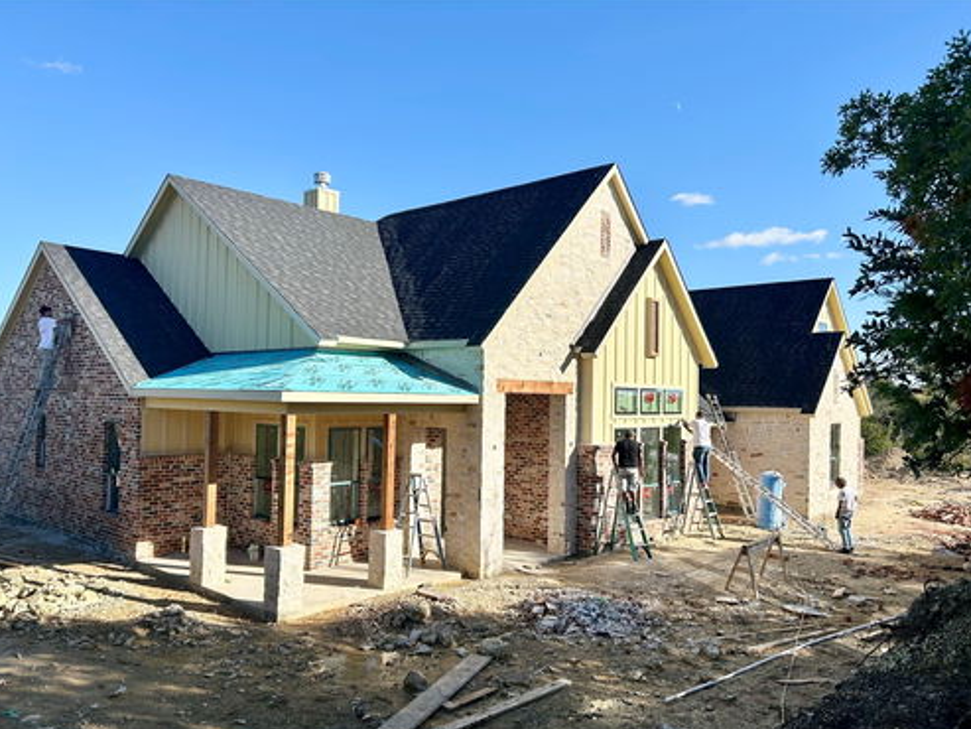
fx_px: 758
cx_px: 473
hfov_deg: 65.3
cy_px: 376
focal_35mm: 27
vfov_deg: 51.4
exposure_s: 1/3968
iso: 50
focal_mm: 5.7
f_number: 1.5
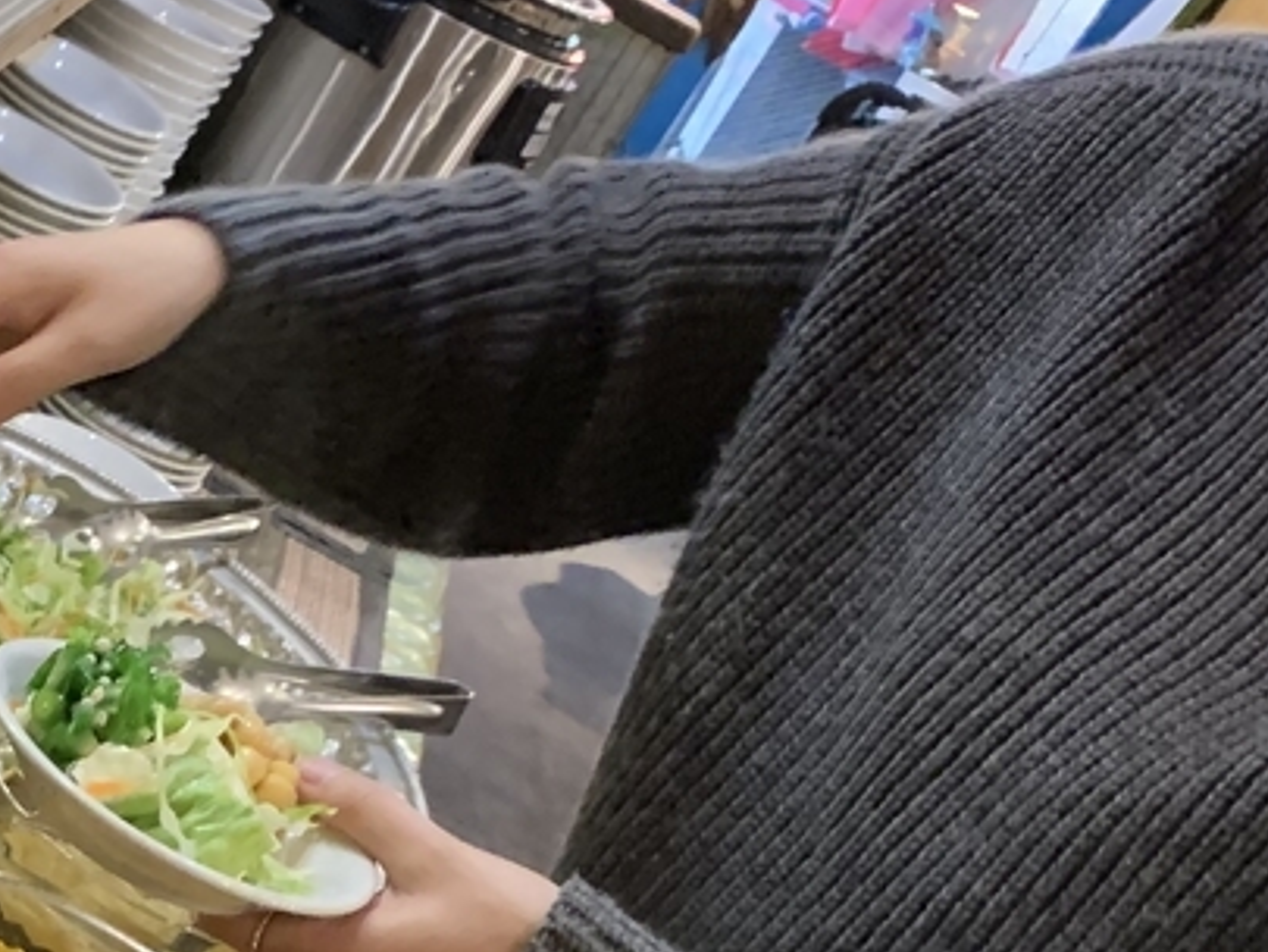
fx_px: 2821
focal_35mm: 77
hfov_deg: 23.0
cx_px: -294
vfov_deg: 18.7
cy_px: 914
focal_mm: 4.25
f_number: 1.8
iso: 400
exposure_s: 1/25
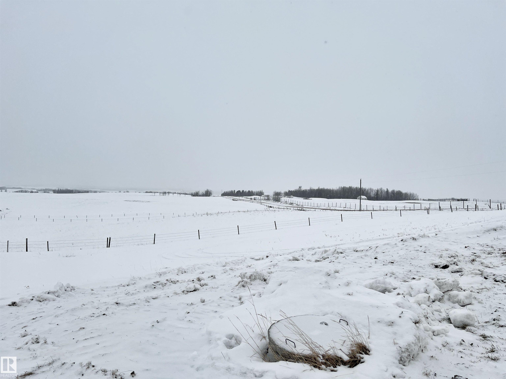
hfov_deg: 67.3
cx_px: 253
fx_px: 380
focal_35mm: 26
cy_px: 190
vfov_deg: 53.1
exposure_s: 1/4831
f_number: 1.5
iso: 50
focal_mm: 5.7
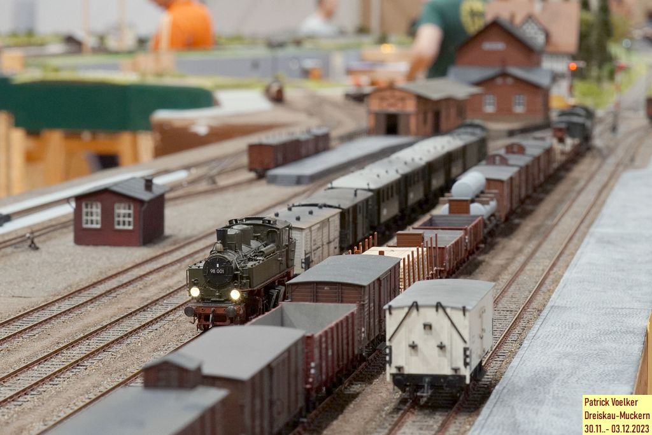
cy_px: 218
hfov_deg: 27.0
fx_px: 1358
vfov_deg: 18.2
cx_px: 326
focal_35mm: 75
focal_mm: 50
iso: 800
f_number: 9
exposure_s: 1/15
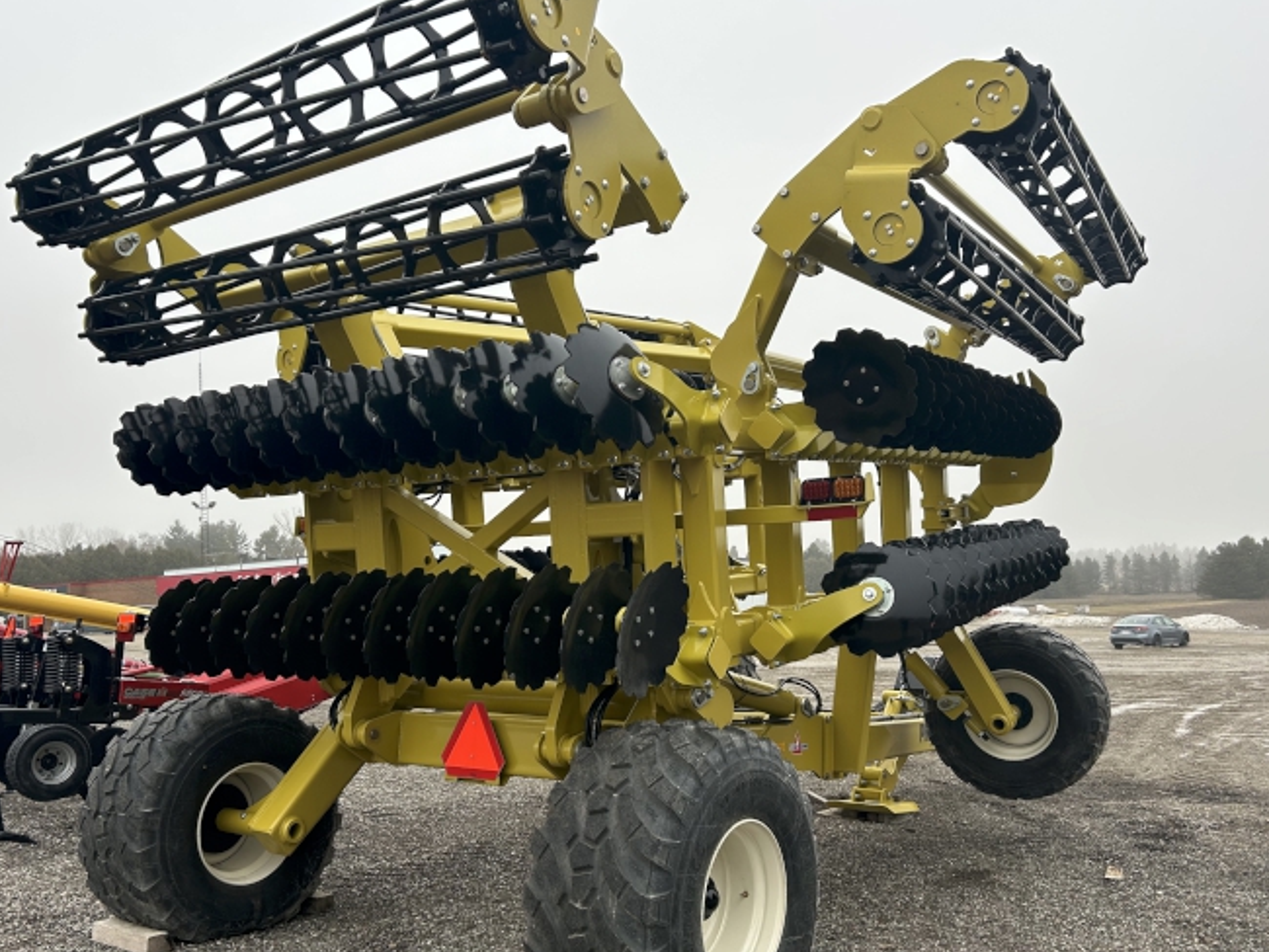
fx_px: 1174
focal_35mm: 32
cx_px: 605
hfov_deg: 56.8
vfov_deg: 44.1
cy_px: 540
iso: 50
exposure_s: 1/471
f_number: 1.5
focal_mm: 5.7
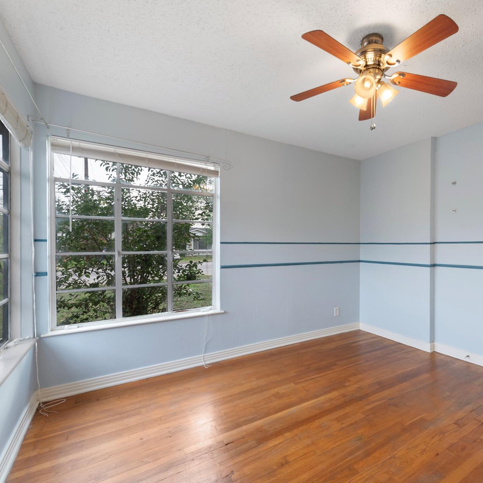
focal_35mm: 18
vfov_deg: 80.7
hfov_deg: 78.5
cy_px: 240
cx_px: 316
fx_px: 284
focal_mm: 14
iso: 400
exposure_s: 1/1.67
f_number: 8
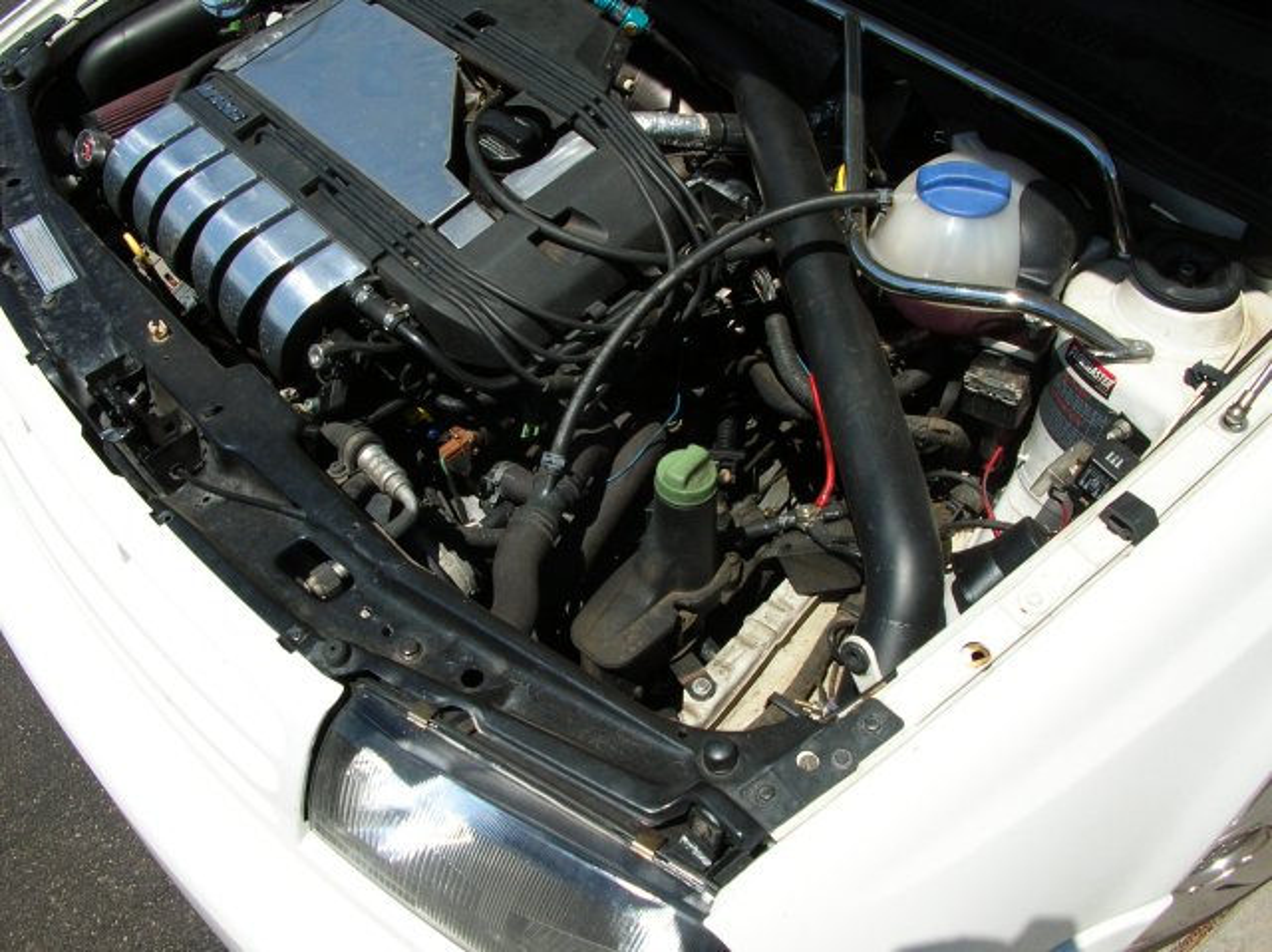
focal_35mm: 35
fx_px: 1285
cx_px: 636
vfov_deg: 40.6
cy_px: 476
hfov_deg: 52.7
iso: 50
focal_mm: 5.8
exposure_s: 1/370
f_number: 5.6
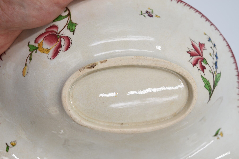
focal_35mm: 51
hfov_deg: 38.9
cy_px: 80
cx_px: 120
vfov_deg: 26.5
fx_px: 339
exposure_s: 1/125
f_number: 5.6
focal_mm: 34
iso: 100
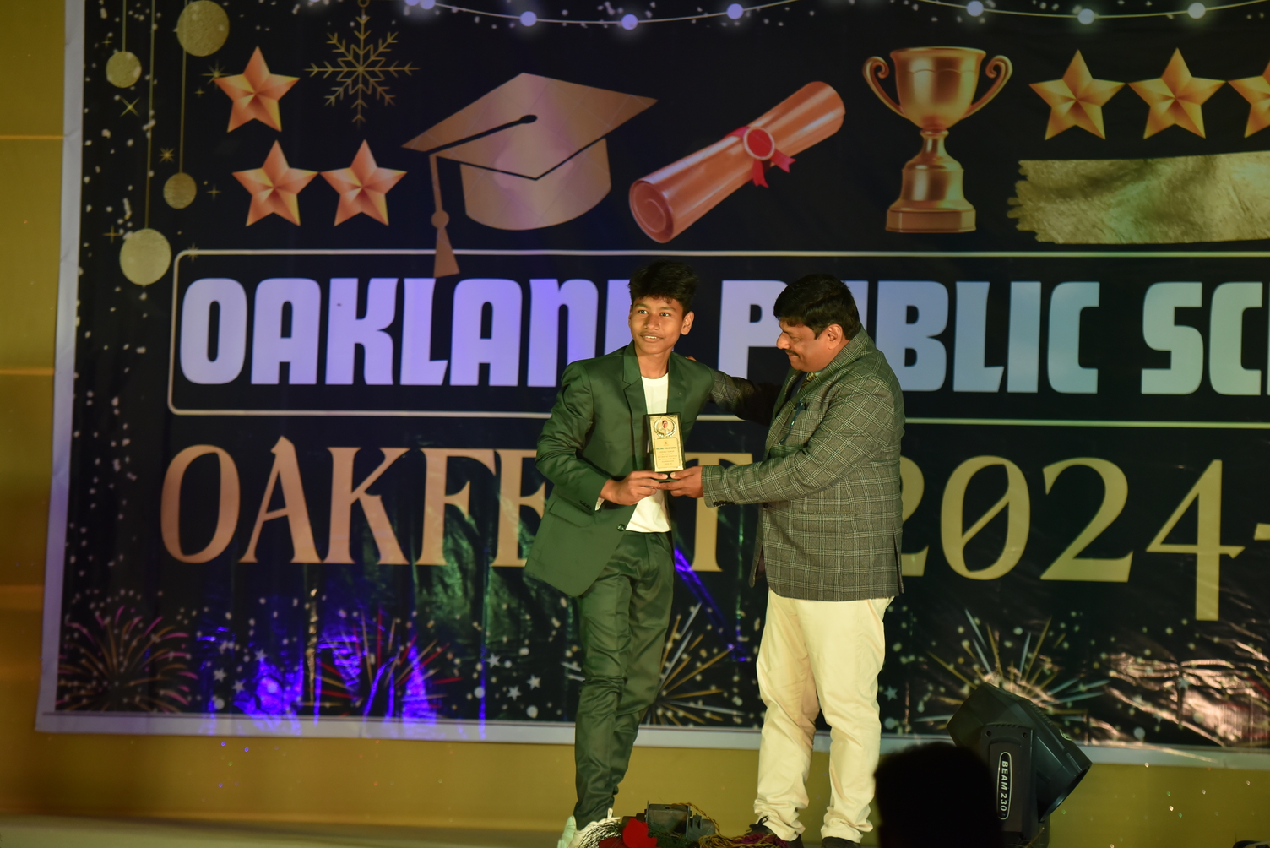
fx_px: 4235
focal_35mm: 120
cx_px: 635
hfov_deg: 17.1
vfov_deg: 11.4
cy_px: 424
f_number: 2.8
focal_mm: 120
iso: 1600
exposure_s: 1/400
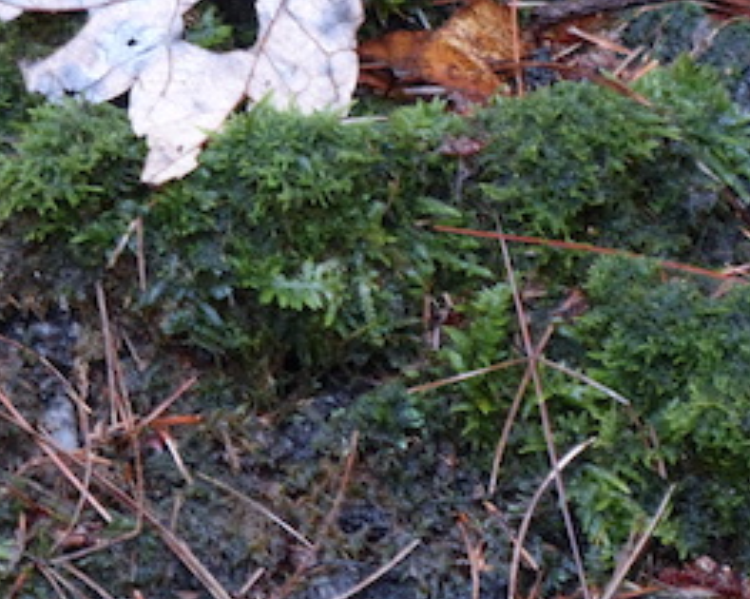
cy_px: 66
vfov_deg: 2.0
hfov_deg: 2.5
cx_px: 617
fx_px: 17523
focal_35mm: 790
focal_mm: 71.8
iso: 400
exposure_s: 1/13
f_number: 2.8
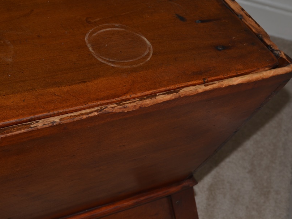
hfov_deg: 26.0
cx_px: 149
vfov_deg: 19.6
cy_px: 113
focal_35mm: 75
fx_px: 633
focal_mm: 42
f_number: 8
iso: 100
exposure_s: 1/60
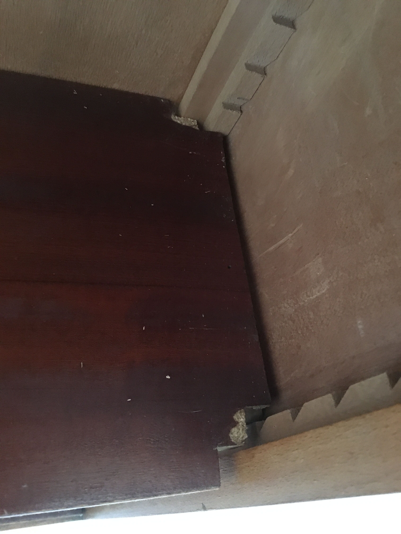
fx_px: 448
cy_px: 267
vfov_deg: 61.7
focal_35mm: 29
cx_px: 200
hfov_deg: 48.2
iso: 800
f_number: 2.2
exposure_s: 1/17
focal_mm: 4.15
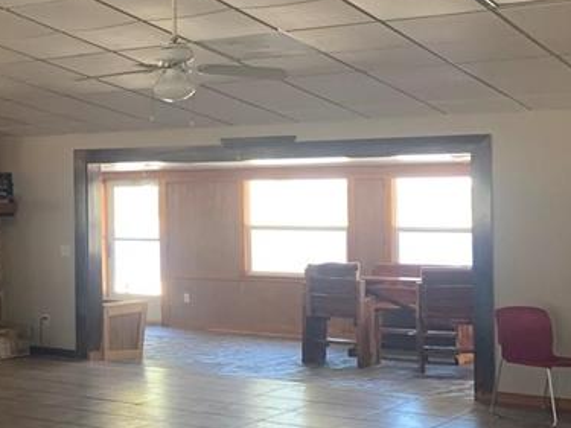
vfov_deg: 20.7
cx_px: -108
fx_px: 1171
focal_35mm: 71
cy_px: 196
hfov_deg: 24.8
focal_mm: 4.25
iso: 125
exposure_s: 1/60
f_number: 1.8
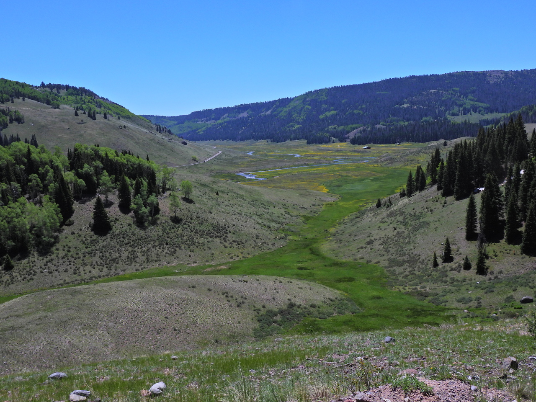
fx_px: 542
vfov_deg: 40.7
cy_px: 201
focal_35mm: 35
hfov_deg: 52.6
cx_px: 268
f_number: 4
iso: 100
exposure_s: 1/1600
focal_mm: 6.2
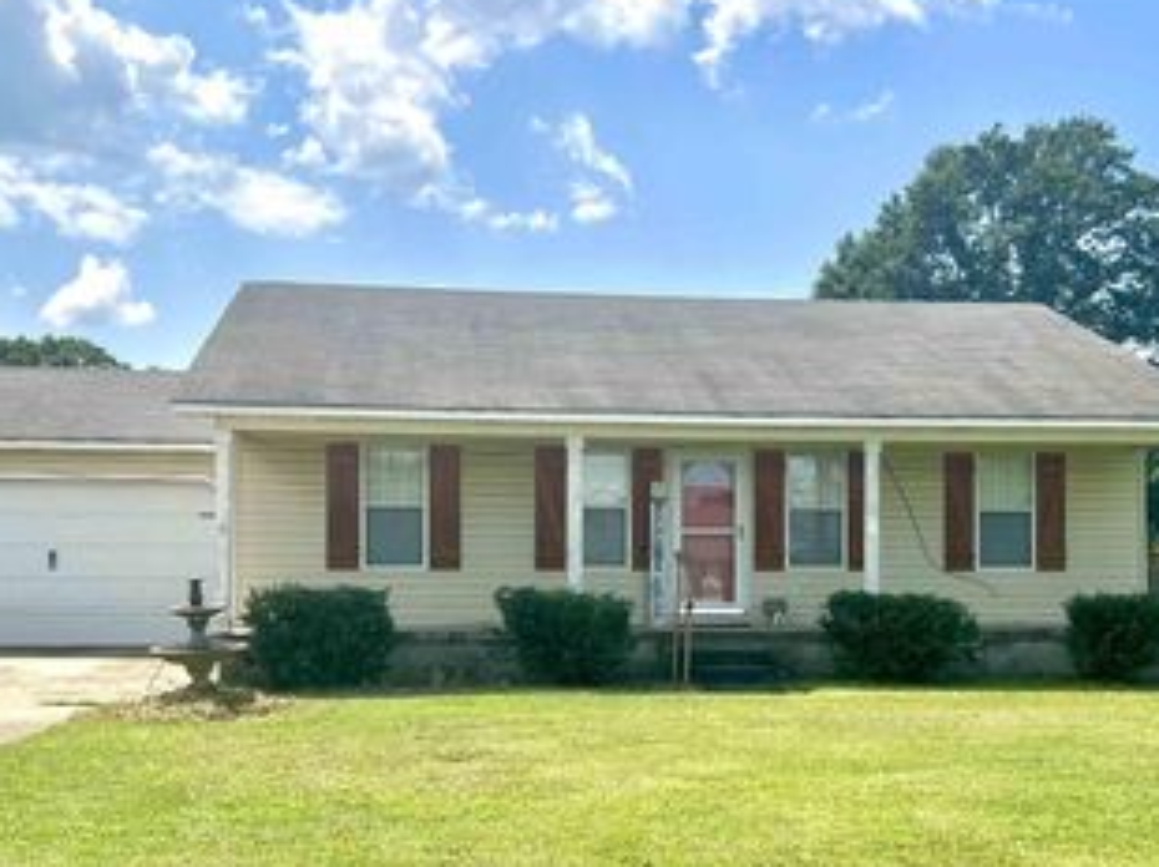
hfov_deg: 44.8
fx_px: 1405
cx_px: 632
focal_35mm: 42
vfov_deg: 34.2
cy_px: 525
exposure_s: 1/6993
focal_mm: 5.7
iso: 50
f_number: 1.5
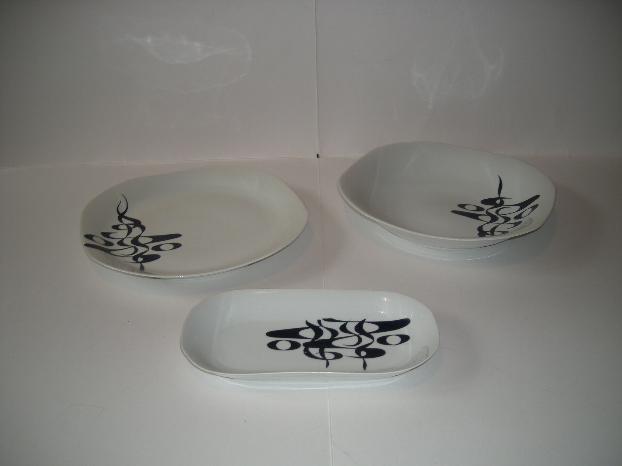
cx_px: 311
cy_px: 233
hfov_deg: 52.6
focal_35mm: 35
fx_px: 629
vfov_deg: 40.7
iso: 50
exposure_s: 1/55
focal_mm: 5.7
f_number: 2.8
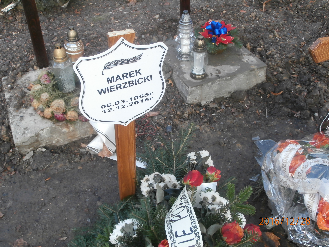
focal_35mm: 38
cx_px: 164
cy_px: 124
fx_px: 361
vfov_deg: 37.7
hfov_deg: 49.0
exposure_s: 1/80
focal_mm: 6.67
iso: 160
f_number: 3.9
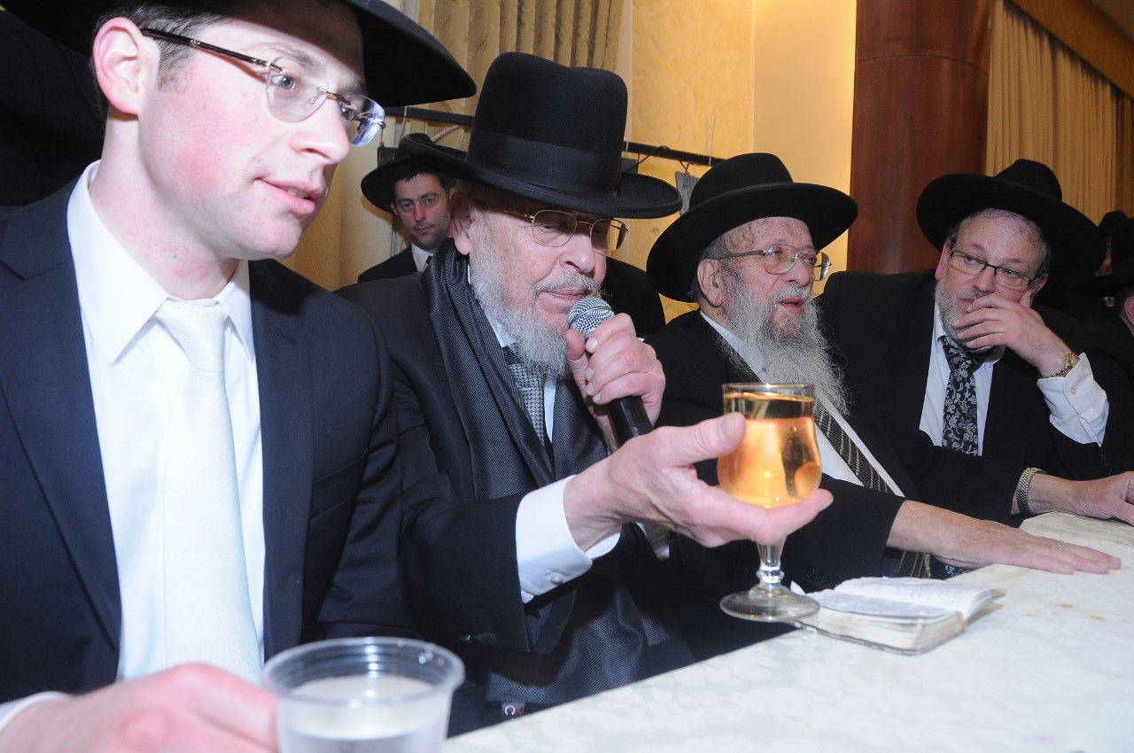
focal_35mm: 27
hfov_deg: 67.4
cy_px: 376
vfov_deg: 47.8
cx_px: 567
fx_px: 849
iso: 640
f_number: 6.3
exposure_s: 1/60
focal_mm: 18
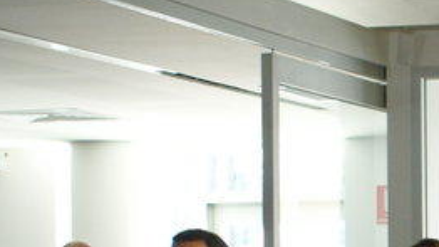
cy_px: 392
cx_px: 659
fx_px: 2094
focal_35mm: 180
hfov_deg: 11.5
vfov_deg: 6.6
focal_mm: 30
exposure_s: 1/60
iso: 400
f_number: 5
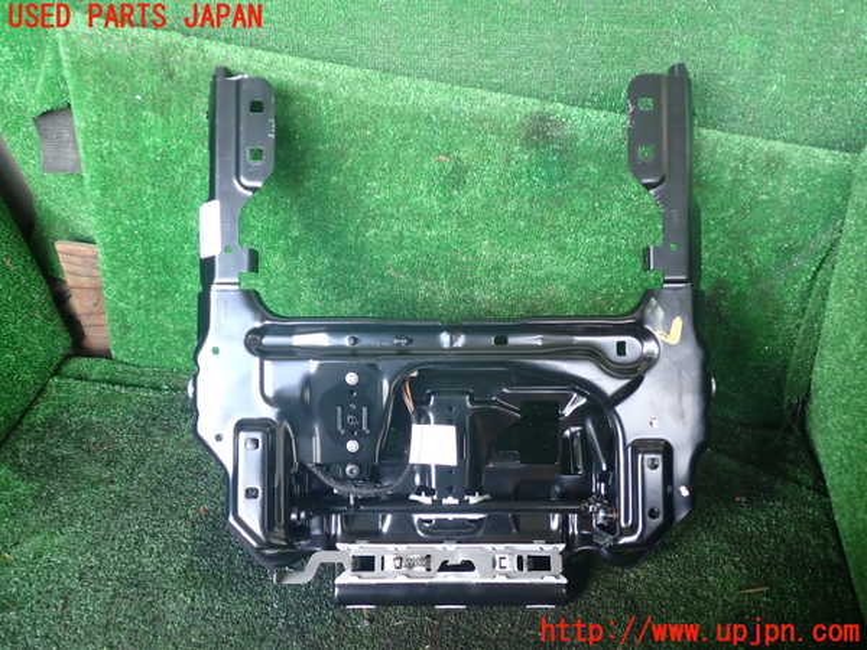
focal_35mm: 30
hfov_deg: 60.0
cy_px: 325
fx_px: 751
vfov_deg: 46.8
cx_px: 434
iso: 200
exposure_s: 1/30
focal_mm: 5.4
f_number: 2.3
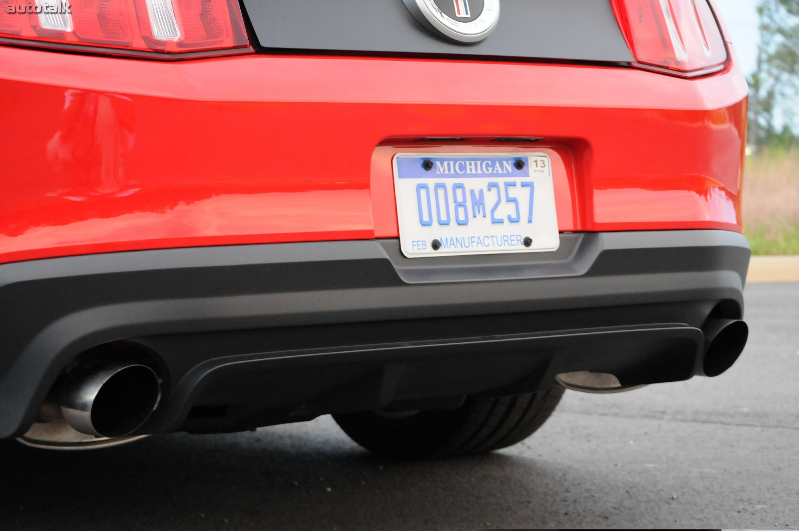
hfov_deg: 24.6
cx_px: 400
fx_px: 1829
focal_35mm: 82
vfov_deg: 16.5
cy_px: 266
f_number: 5.6
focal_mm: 55
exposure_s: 1/40
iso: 2000
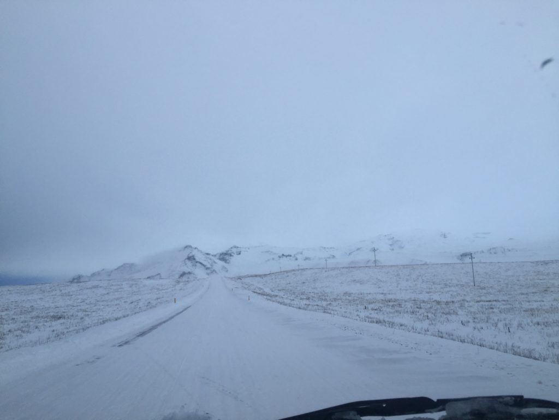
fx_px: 468
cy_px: 210
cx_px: 280
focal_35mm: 29
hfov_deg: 61.7
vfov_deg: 48.2
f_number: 2.2
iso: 32
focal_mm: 4.15
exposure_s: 1/341
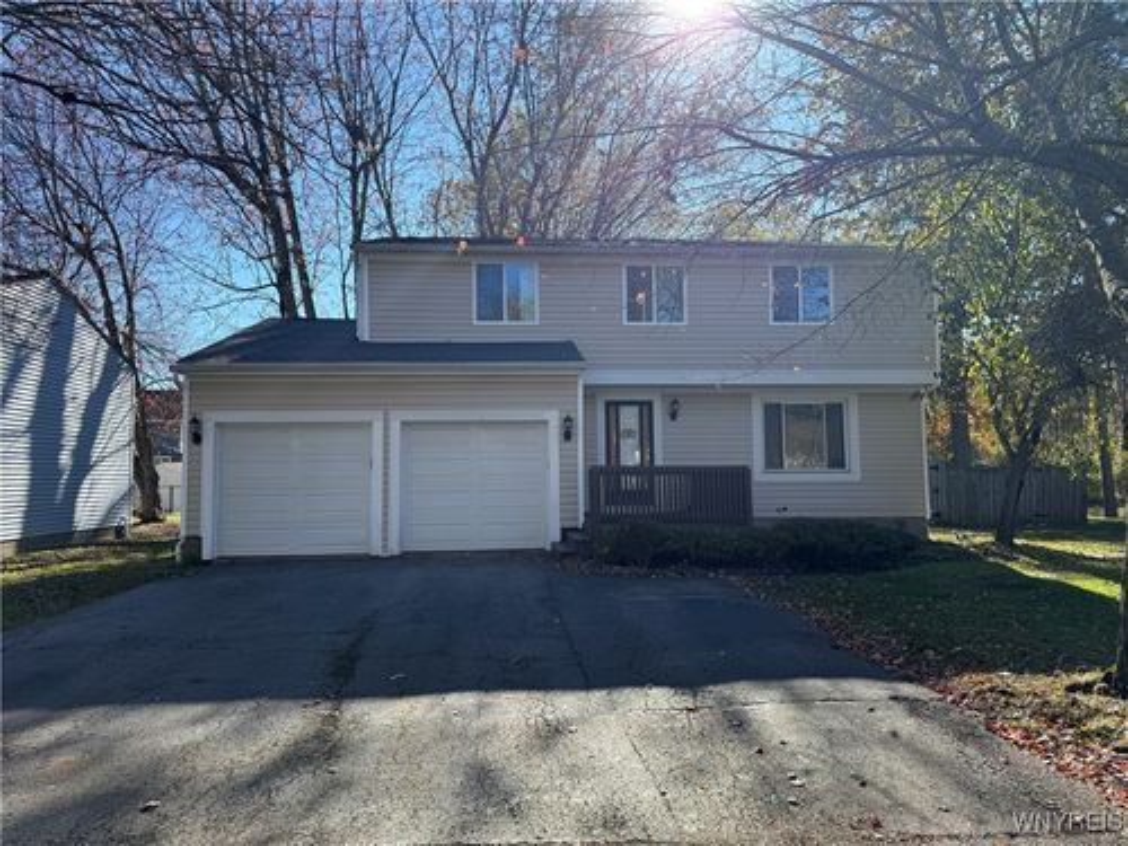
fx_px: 782
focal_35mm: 24
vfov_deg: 56.8
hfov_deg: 71.6
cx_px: 564
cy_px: 423
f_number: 1.78
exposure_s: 1/2232
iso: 80
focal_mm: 6.76
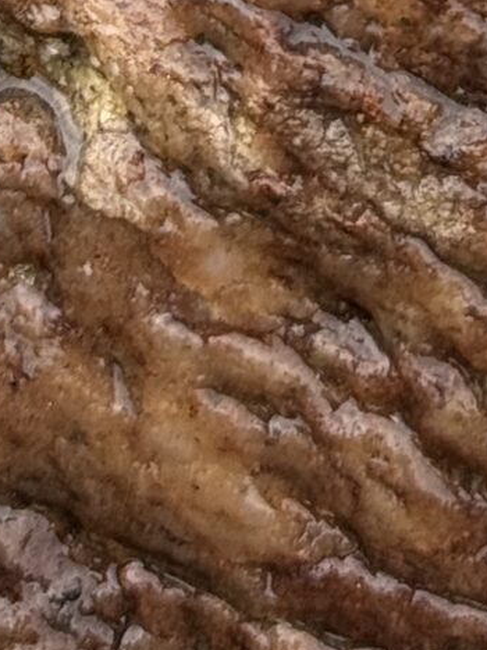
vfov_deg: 6.9
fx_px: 4936
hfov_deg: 5.6
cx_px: 472
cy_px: -1126
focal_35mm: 263
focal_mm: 6.76
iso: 64
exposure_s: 1/333
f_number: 1.78
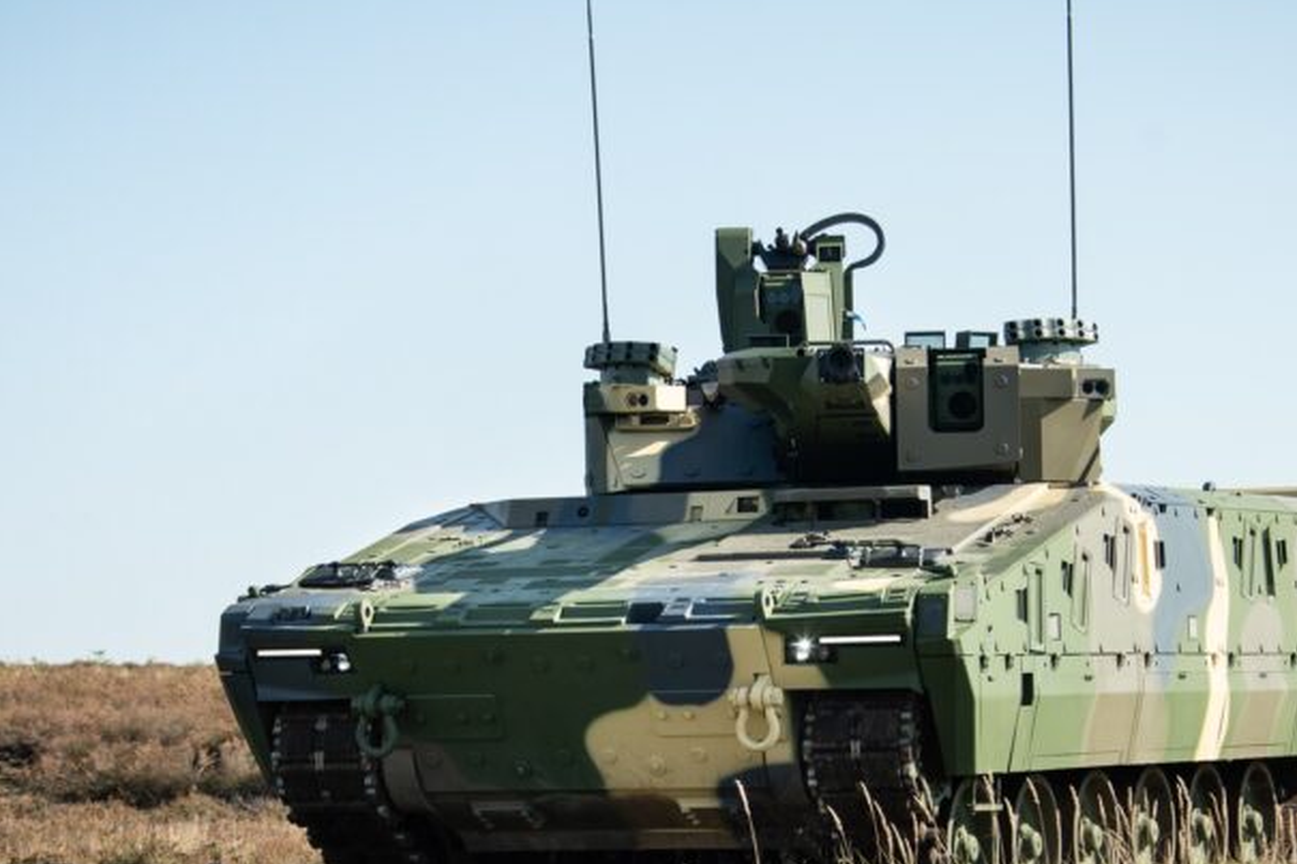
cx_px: 697
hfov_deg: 12.9
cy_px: 572
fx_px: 5727
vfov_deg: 8.6
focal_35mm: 159
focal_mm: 90
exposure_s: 1/400
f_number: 8
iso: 250
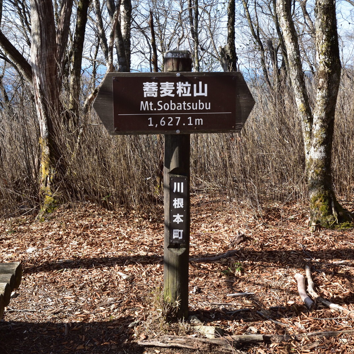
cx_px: 177
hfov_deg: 36.8
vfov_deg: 36.8
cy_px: 177
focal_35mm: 46
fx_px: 532
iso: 400
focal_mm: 24
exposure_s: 1/200
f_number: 10
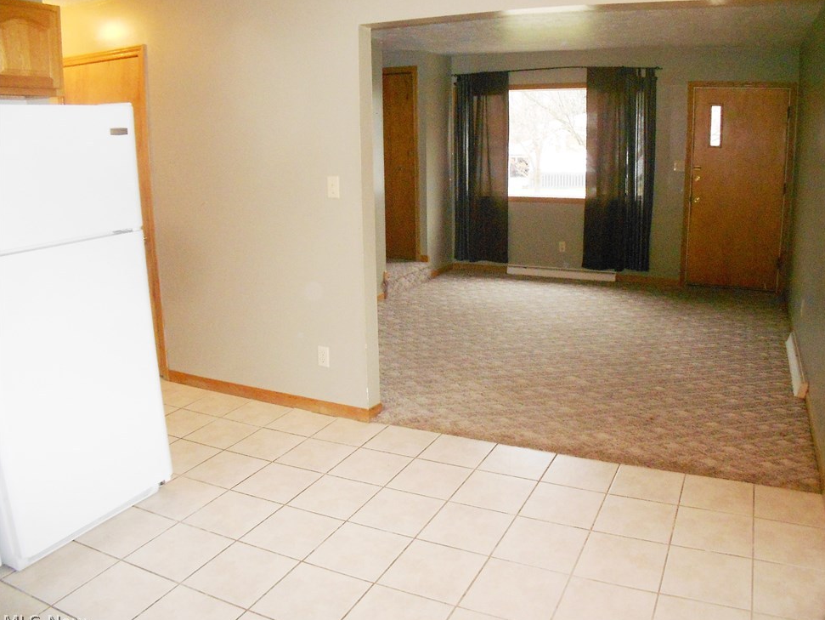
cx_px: 433
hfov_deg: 47.8
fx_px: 930
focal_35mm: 39
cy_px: 310
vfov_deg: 36.8
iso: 500
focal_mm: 6.7
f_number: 3.9
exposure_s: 1/30
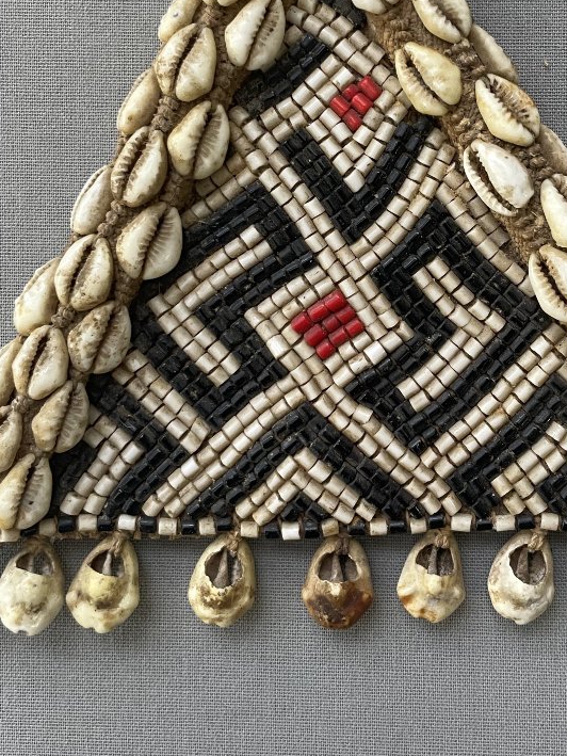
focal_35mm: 44
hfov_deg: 32.8
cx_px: 341
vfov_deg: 42.0
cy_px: 218
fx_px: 961
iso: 125
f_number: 1.6
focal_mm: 4.2
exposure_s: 1/99
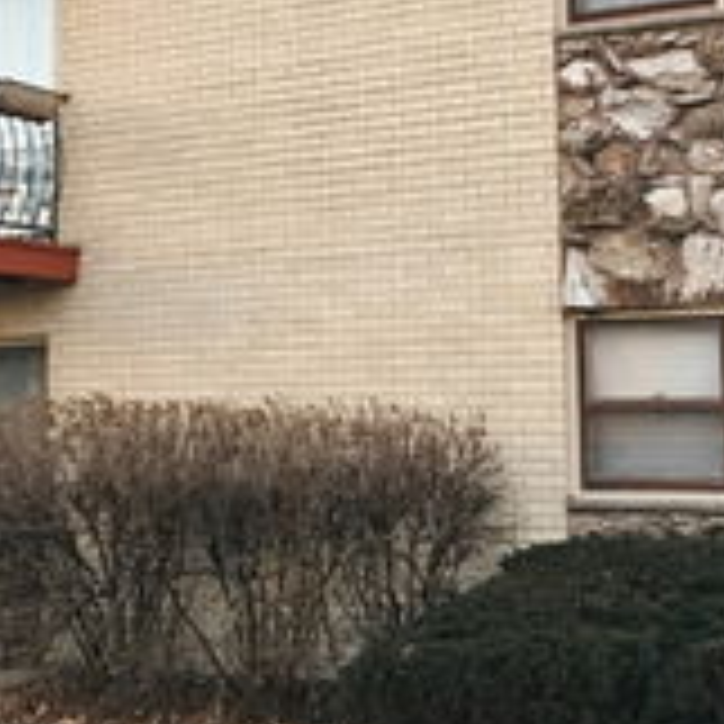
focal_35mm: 68
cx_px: 375
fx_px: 1609
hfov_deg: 25.4
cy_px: 211
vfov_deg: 25.2
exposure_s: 1/15
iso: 100
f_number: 2.2
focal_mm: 4.15
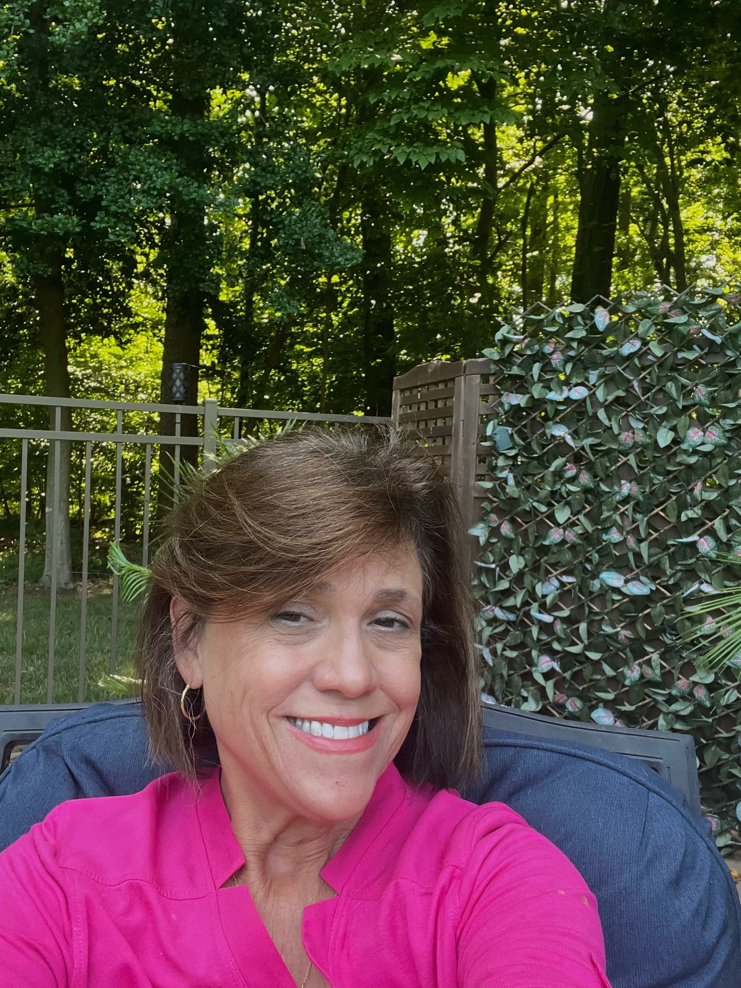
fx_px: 856
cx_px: 370
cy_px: 494
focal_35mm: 30
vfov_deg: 60.0
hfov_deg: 46.8
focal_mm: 2.71
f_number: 2.2
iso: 100
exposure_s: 1/113
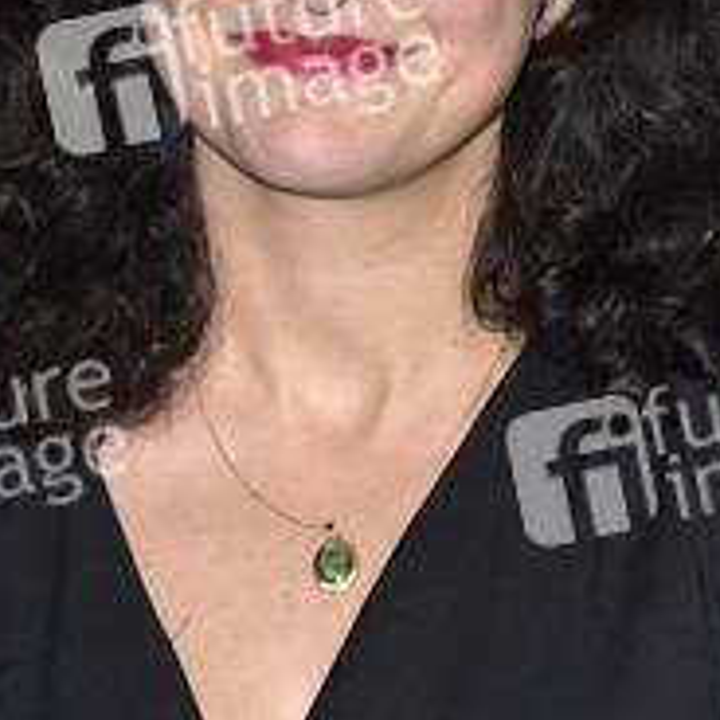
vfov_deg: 7.0
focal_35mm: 249
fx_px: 5859
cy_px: 258
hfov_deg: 7.0
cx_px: 354
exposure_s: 1/250
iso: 320
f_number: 6.3
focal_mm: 135
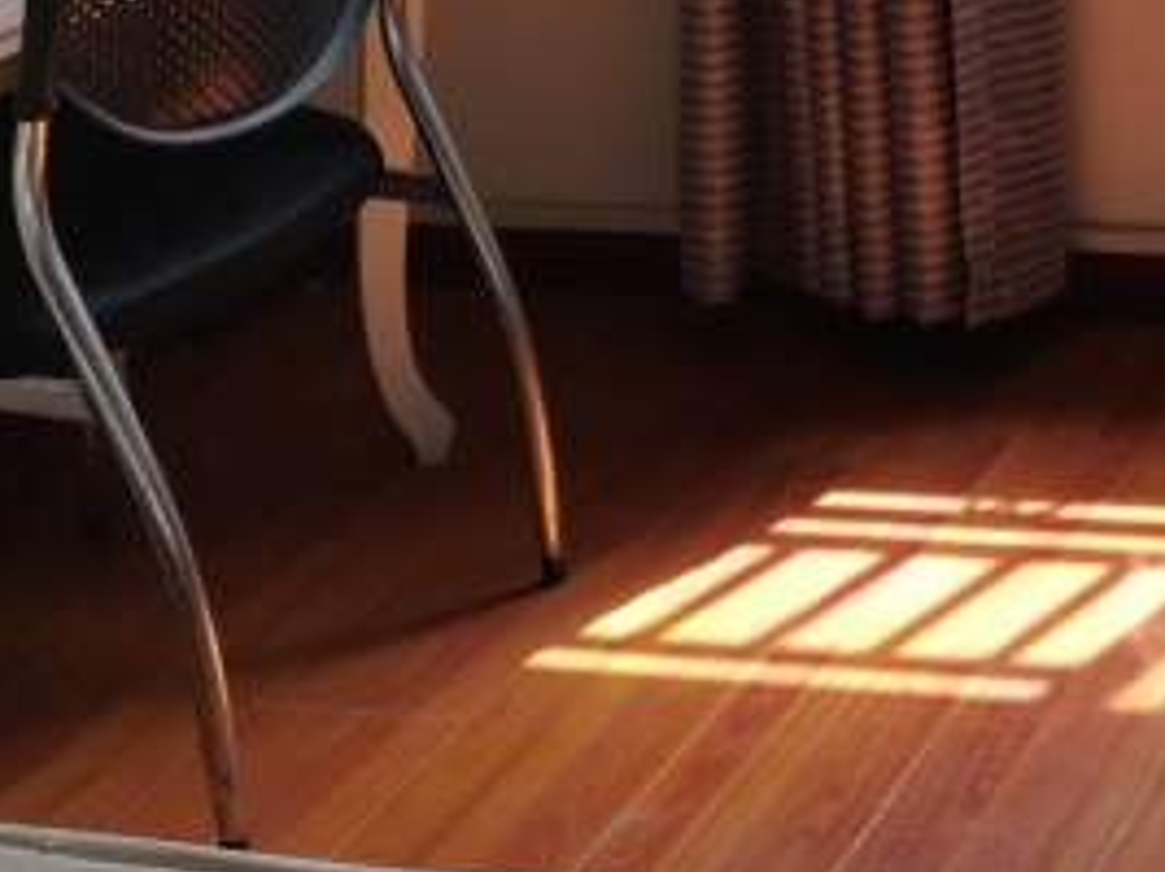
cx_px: 1728
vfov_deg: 17.1
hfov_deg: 21.3
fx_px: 2624
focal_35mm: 78
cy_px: -419
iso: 50
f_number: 1.8
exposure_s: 1/117
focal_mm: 4.75
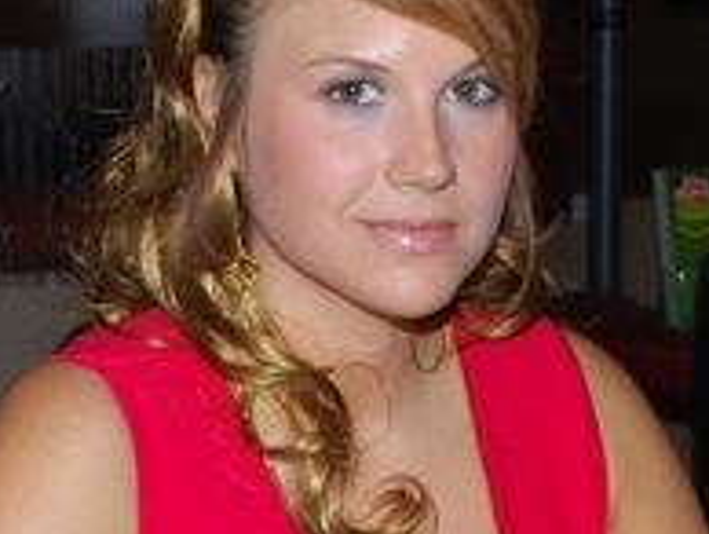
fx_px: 2440
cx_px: 344
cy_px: 677
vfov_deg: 12.1
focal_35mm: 119
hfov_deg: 16.5
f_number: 4
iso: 200
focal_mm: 20
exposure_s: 1/60
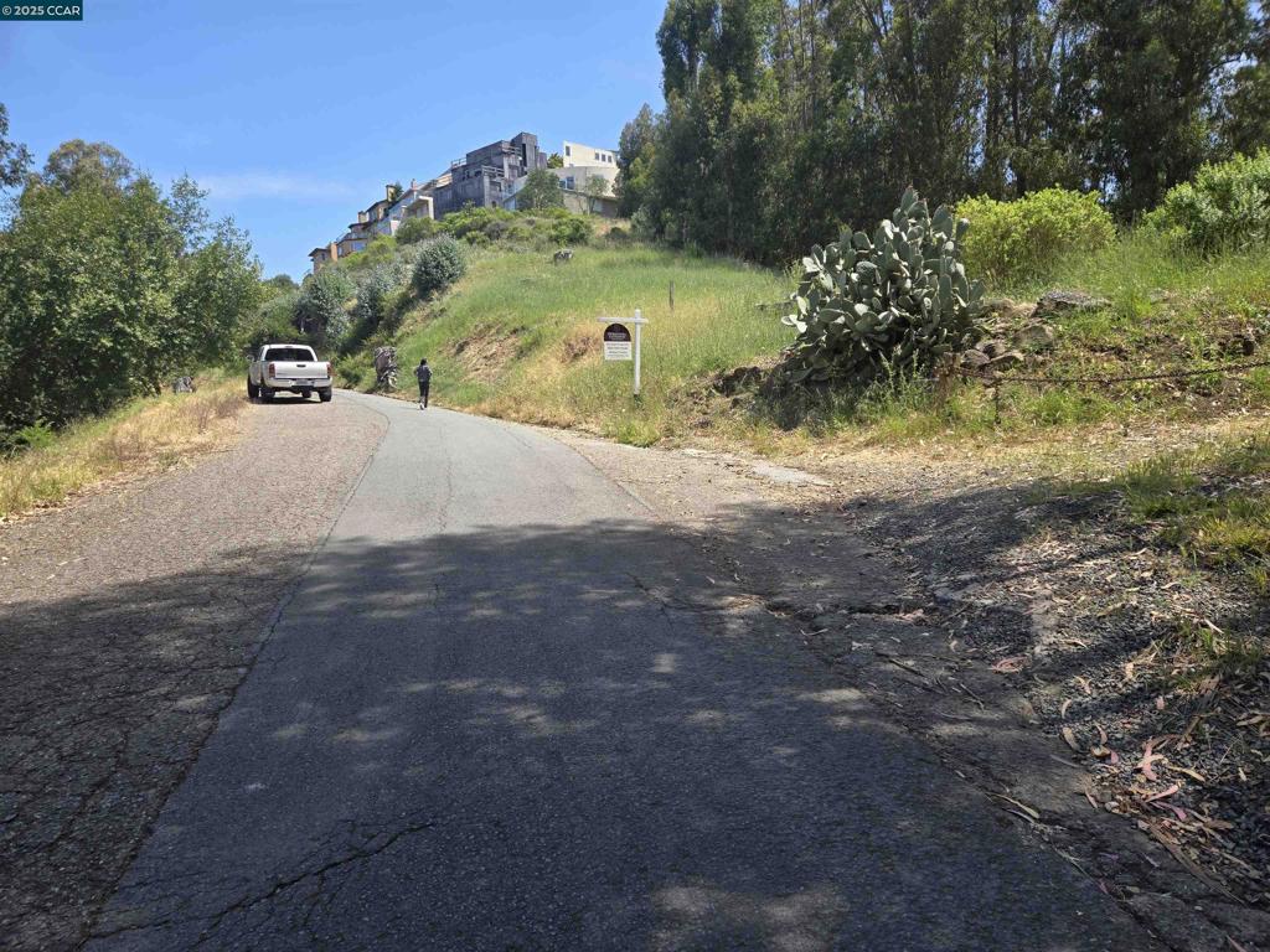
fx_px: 844
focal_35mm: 23
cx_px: 635
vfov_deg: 58.9
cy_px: 476
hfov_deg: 73.9
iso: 25
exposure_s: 1/688
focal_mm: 5.4
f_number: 1.8
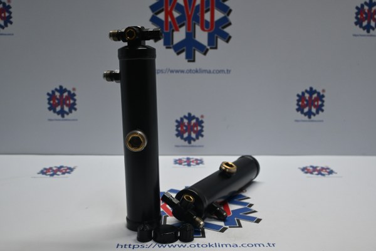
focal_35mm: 37
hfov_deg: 52.2
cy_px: 126
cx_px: 188
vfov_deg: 36.2
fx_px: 384
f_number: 4.2
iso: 640
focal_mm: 24.5
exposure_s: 1/125
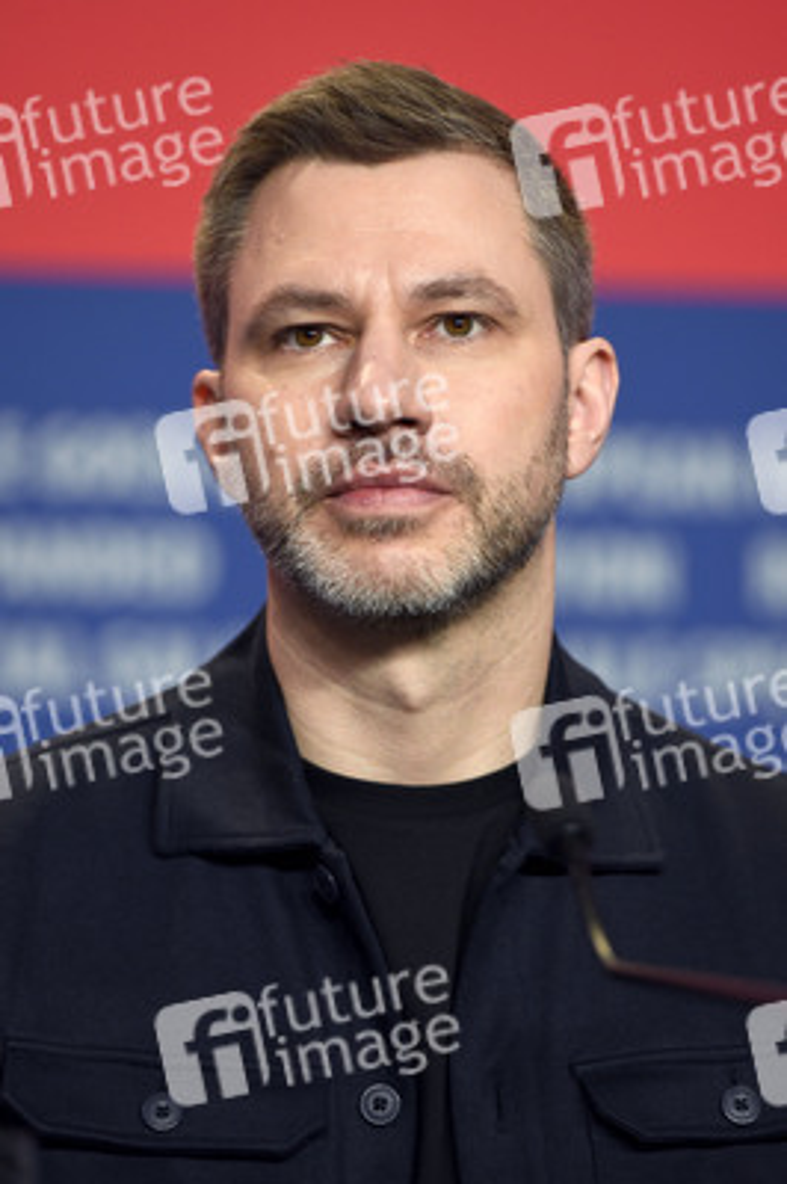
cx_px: 394
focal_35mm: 200
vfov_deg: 10.3
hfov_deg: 6.9
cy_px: 592
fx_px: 6569
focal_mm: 200
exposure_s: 1/200
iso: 1250
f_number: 3.5
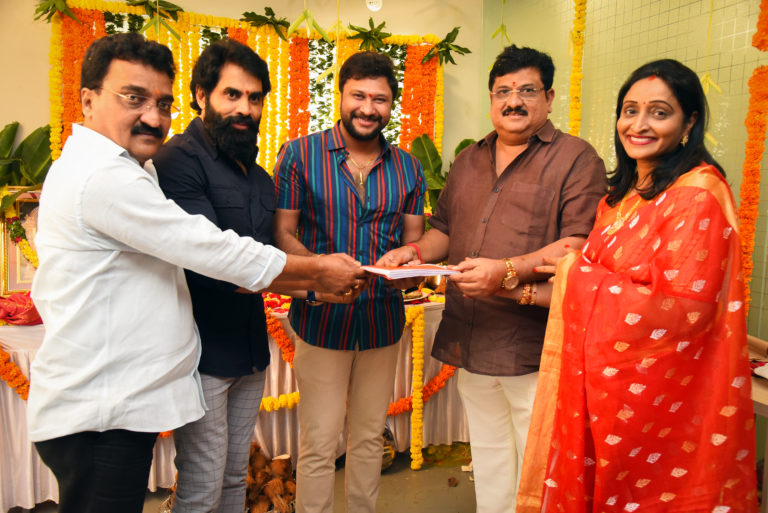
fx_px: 640
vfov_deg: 43.7
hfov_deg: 61.9
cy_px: 256
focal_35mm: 30
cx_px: 384
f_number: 5.6
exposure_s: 1/125
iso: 2000
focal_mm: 30
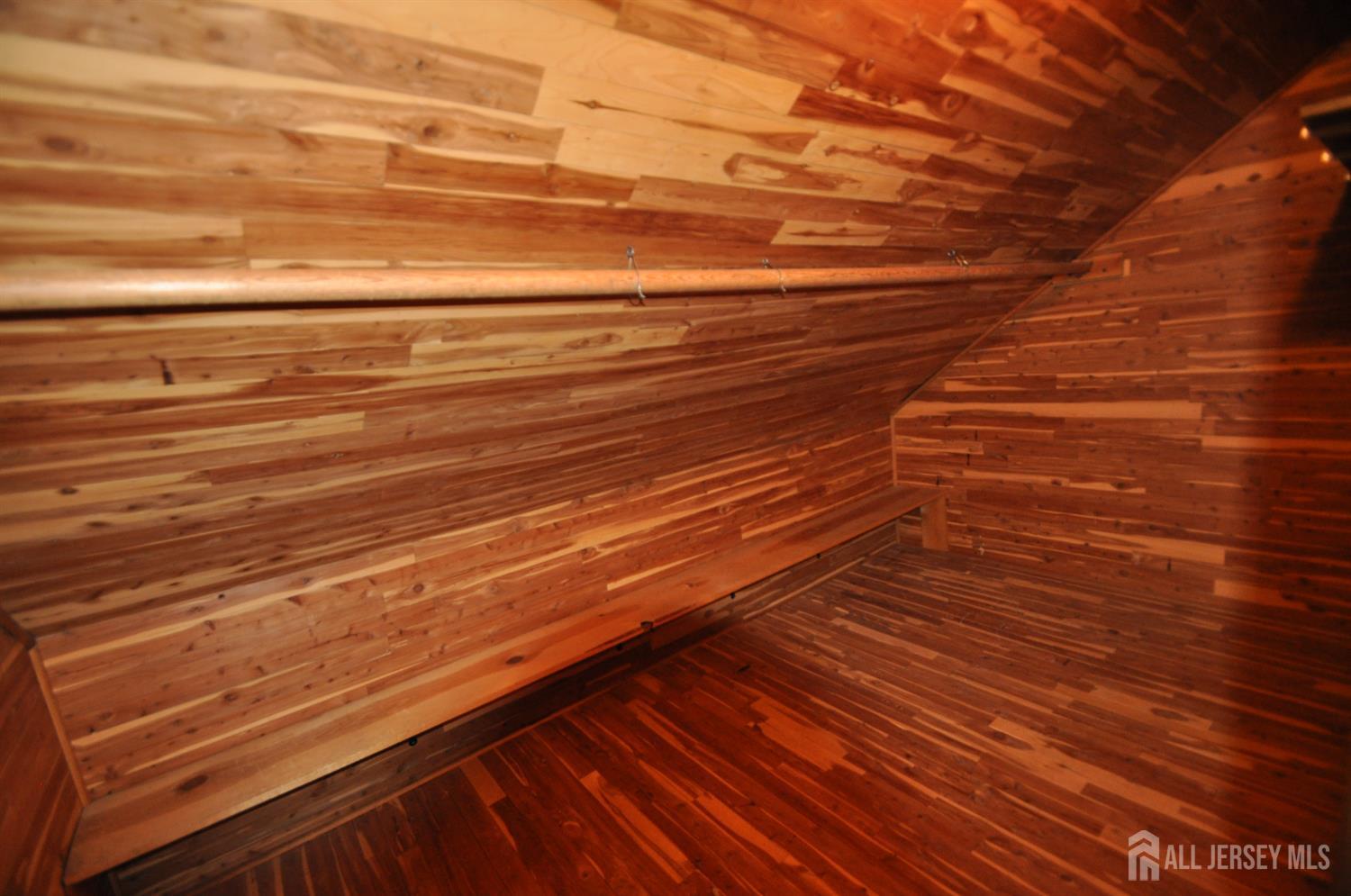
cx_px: 676
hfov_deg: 100.5
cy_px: 448
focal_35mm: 15
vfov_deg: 77.1
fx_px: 562
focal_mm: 10
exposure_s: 1/60
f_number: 3.5
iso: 800
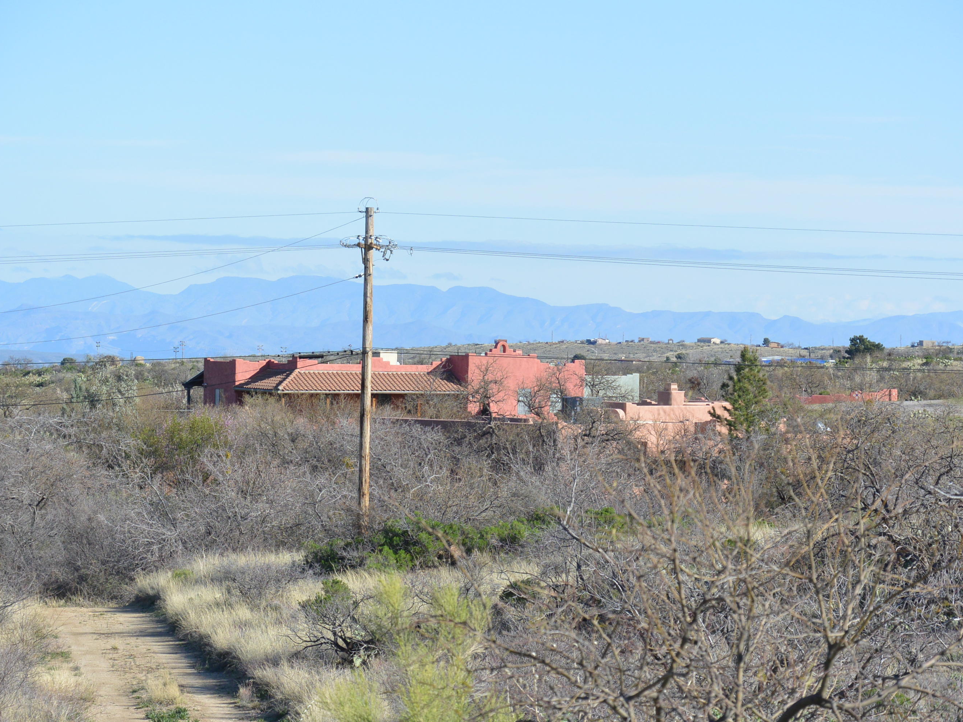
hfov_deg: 12.7
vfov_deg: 9.6
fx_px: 4312
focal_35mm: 155
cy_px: 361
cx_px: 506
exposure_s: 1/800
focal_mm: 53.1
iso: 160
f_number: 5
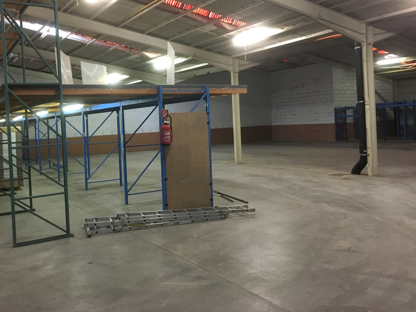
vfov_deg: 40.6
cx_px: 174
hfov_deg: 52.4
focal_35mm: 35
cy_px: 128
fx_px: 421
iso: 250
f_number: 2.2
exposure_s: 1/17
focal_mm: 4.15
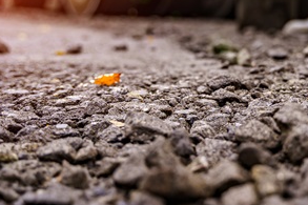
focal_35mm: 82
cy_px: 44
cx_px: 219
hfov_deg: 24.6
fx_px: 701
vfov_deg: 16.5
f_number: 2.8
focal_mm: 40
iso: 200
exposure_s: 1/100
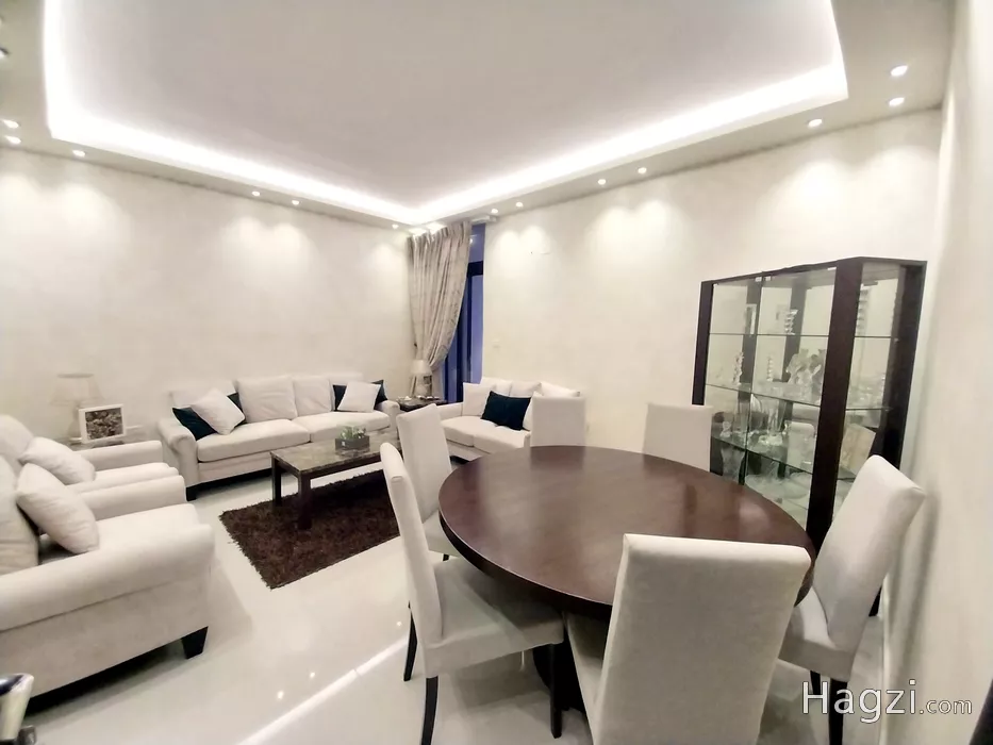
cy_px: 372
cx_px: 496
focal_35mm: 13
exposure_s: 1/25
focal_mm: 1.3
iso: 250
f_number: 2.2
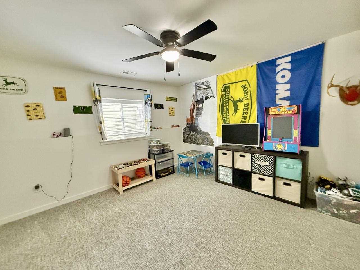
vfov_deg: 85.7
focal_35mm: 14
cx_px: 180
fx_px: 146
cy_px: 135
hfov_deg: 102.1
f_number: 2.2
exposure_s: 1/120
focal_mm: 2.22
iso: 500
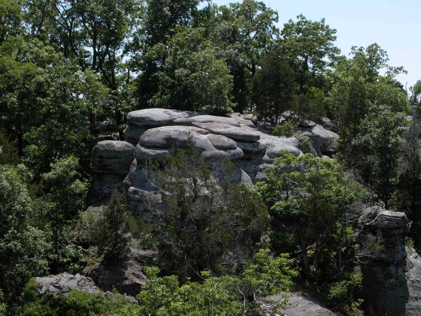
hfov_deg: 31.2
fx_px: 754
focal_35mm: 62
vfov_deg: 23.7
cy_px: 158
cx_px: 210
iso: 100
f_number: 8
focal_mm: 15.7
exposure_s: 1/186
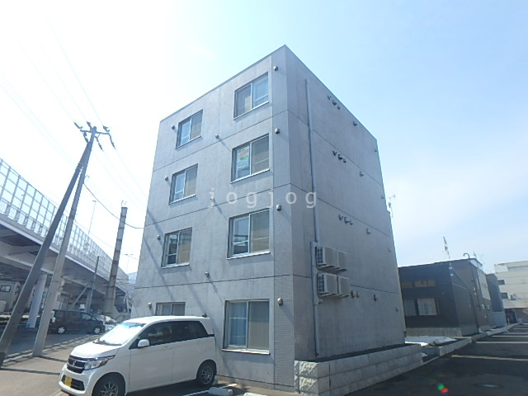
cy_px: 198
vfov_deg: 63.4
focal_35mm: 21
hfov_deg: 79.0
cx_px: 264
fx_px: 320
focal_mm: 3.7
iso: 125
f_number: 6
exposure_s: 1/400
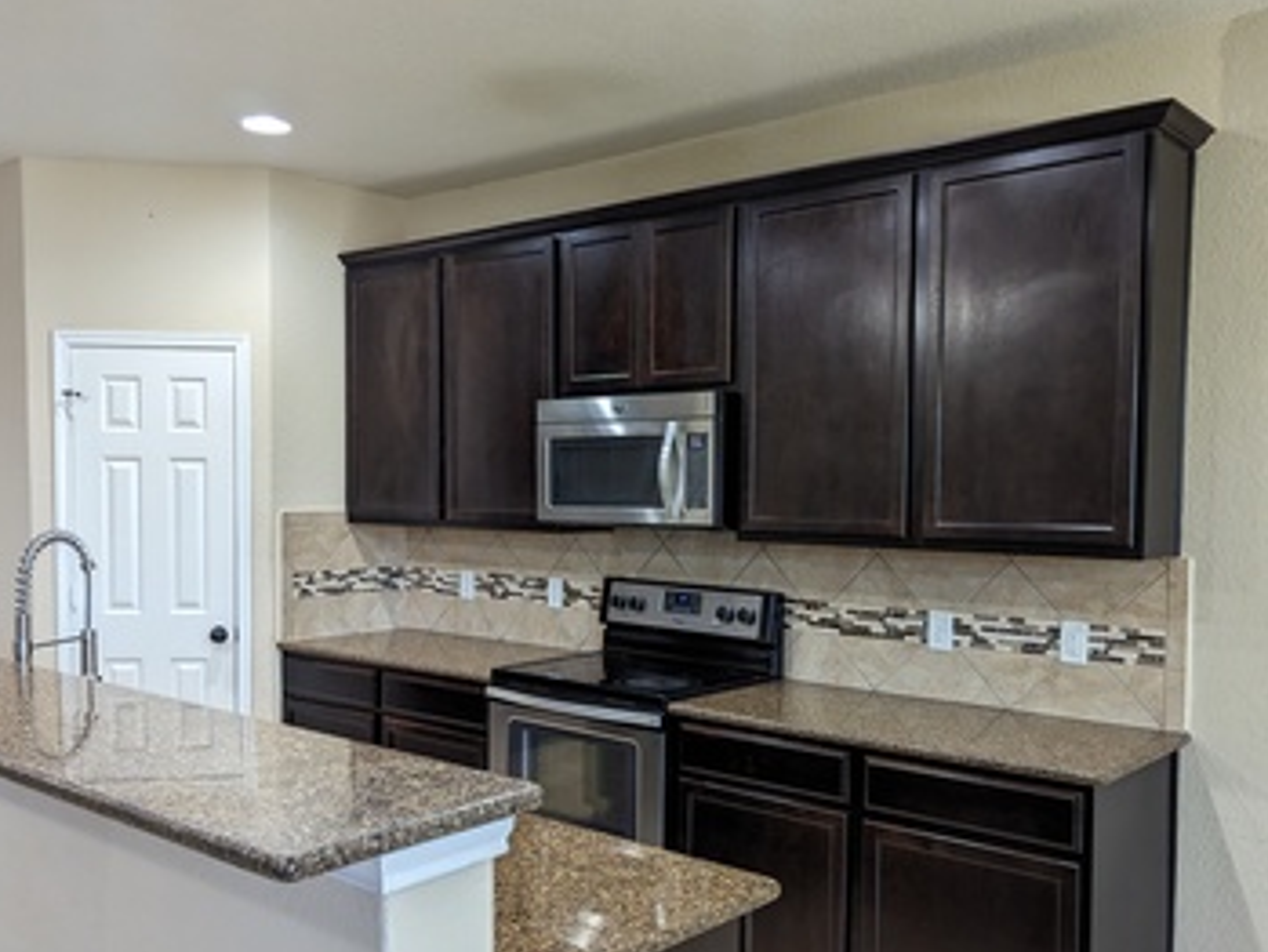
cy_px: 520
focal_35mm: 33
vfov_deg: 42.9
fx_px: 1209
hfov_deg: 55.3
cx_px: 623
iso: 383
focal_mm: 6.81
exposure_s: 1/120
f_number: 1.85
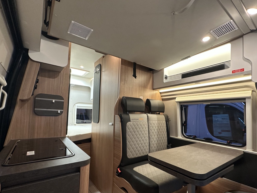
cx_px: 137
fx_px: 134
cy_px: 110
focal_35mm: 18
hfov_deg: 87.6
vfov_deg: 71.2
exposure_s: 1/50
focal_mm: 2.22
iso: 200
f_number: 2.2
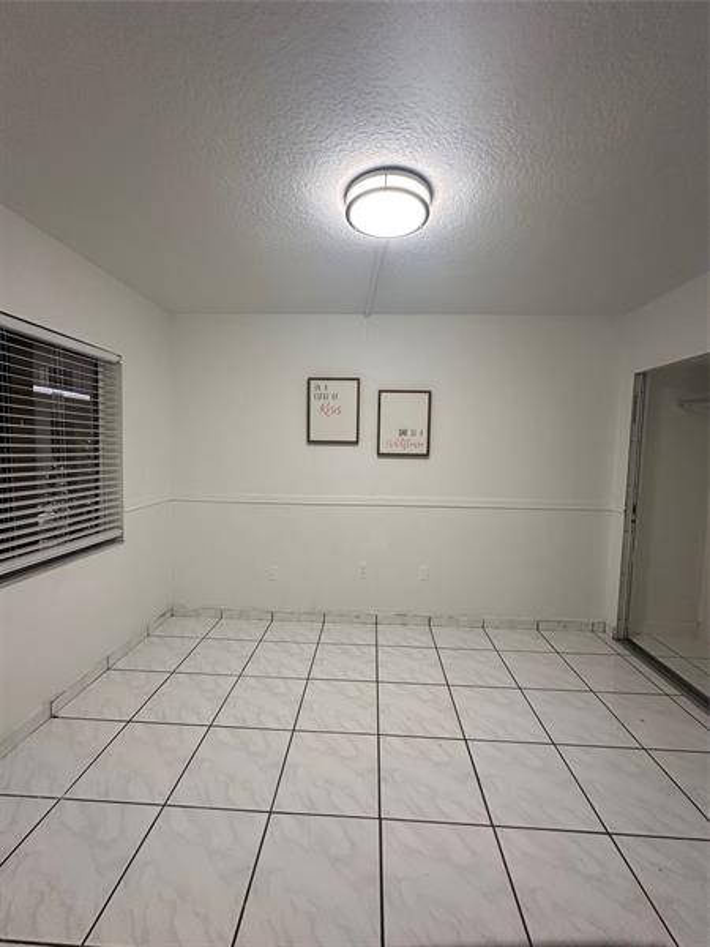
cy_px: 474
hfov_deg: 85.7
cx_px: 355
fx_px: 383
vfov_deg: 102.1
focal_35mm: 14
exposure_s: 1/120
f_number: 2.2
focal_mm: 2.22
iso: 200
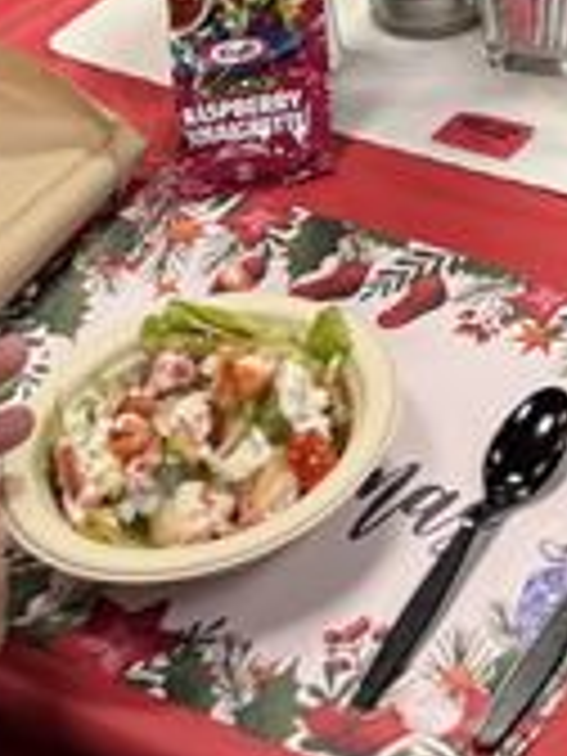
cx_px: 918
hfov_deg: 12.2
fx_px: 2490
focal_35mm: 114
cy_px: -788
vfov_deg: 14.2
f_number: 1.78
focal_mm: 6.76
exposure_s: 1/60
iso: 250
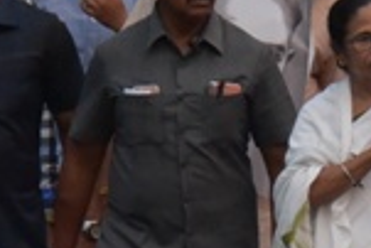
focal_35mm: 955
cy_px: 270
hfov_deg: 2.2
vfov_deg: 1.4
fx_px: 9851
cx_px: 256
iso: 6400
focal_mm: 180
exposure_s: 1/320
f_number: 5
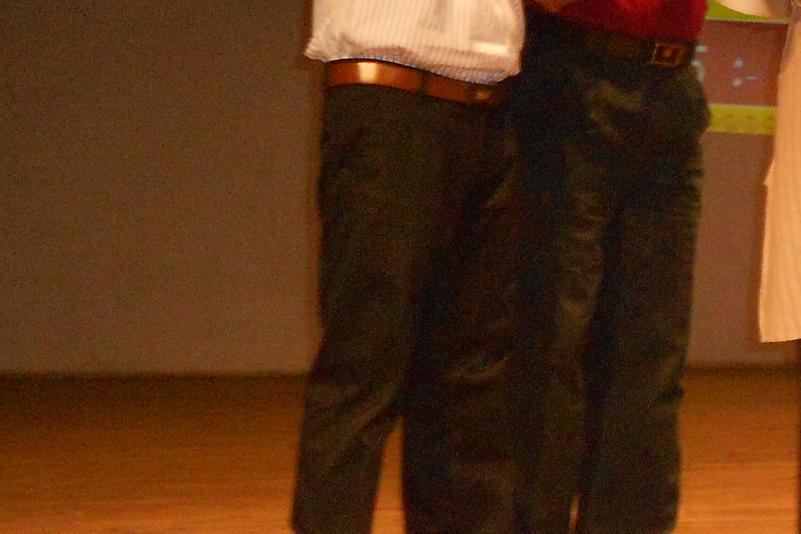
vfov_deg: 12.3
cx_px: 882
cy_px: 5
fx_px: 2448
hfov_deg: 17.9
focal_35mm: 110
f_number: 4.2
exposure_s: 1/30
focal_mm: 7.7
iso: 400
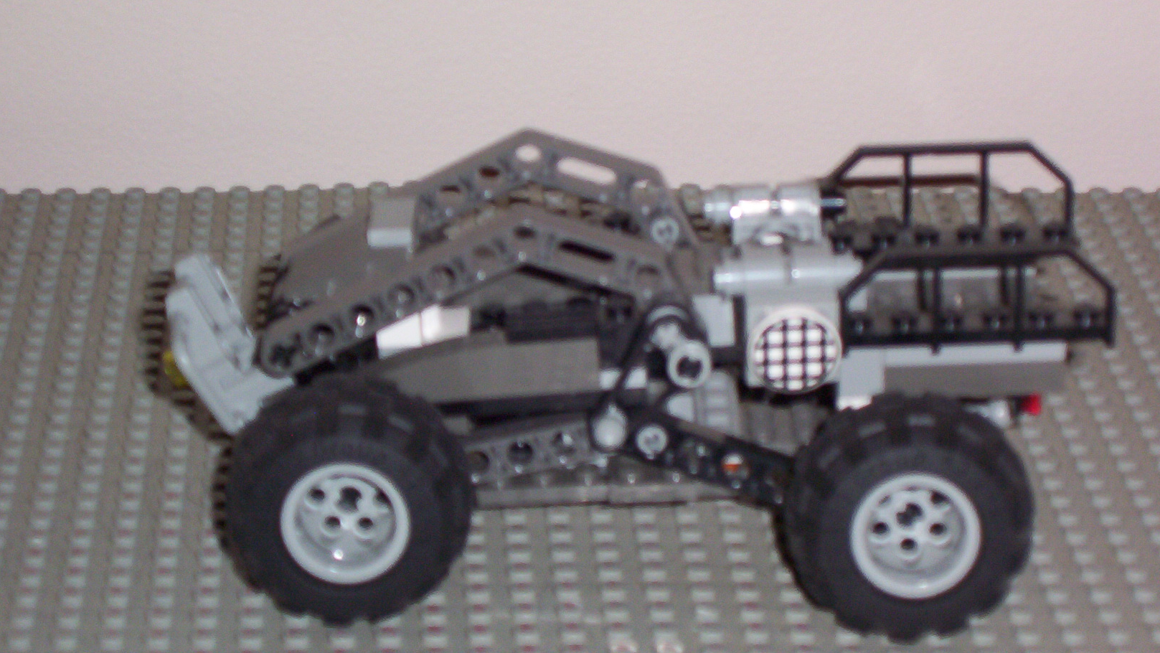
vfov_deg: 10.2
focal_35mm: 119
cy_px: 316
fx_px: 3661
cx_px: 583
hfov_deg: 18.0
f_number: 4.72
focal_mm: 16.61
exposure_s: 1/90
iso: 140
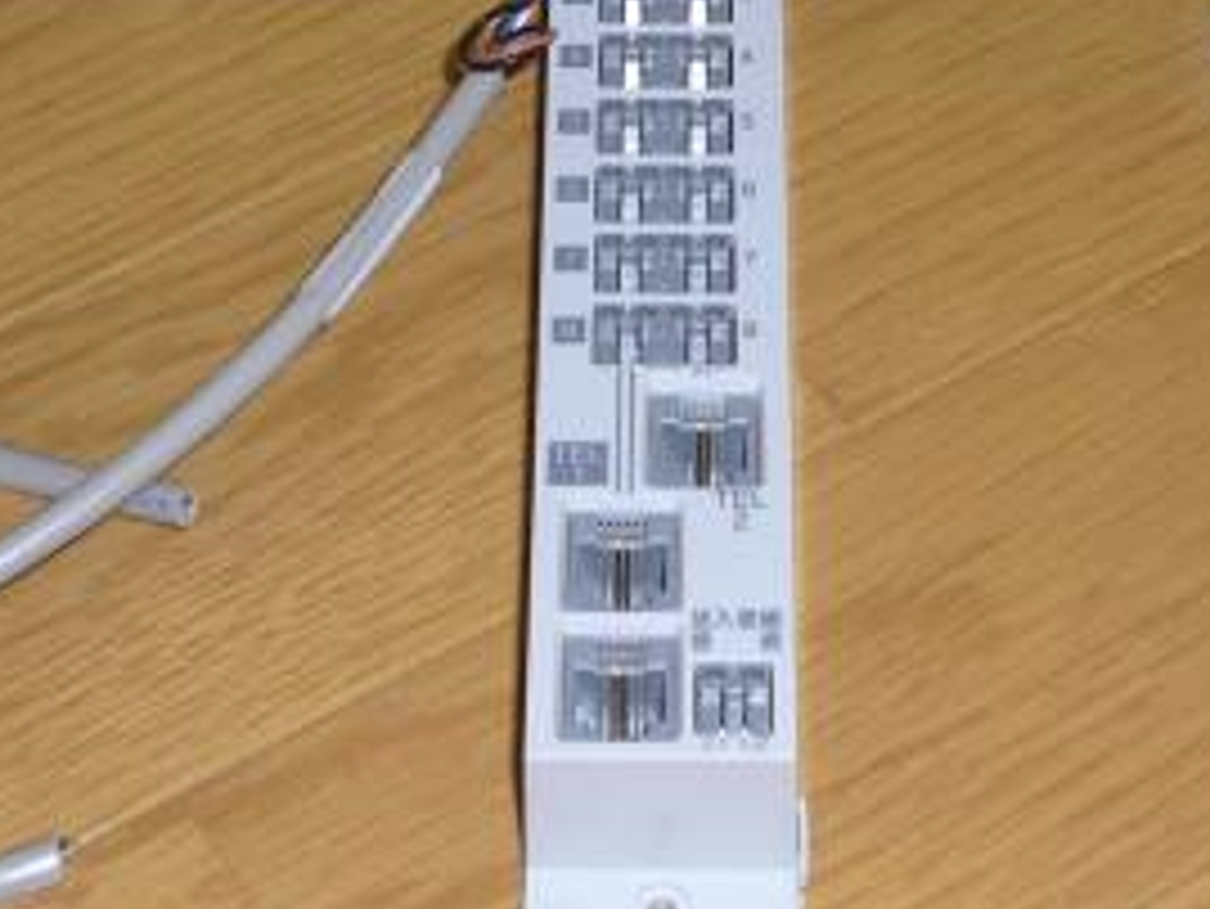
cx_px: 661
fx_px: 3847
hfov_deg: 17.9
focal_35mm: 110
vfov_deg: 13.5
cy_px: 338
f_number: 3.8
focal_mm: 8.8
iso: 100
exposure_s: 1/30
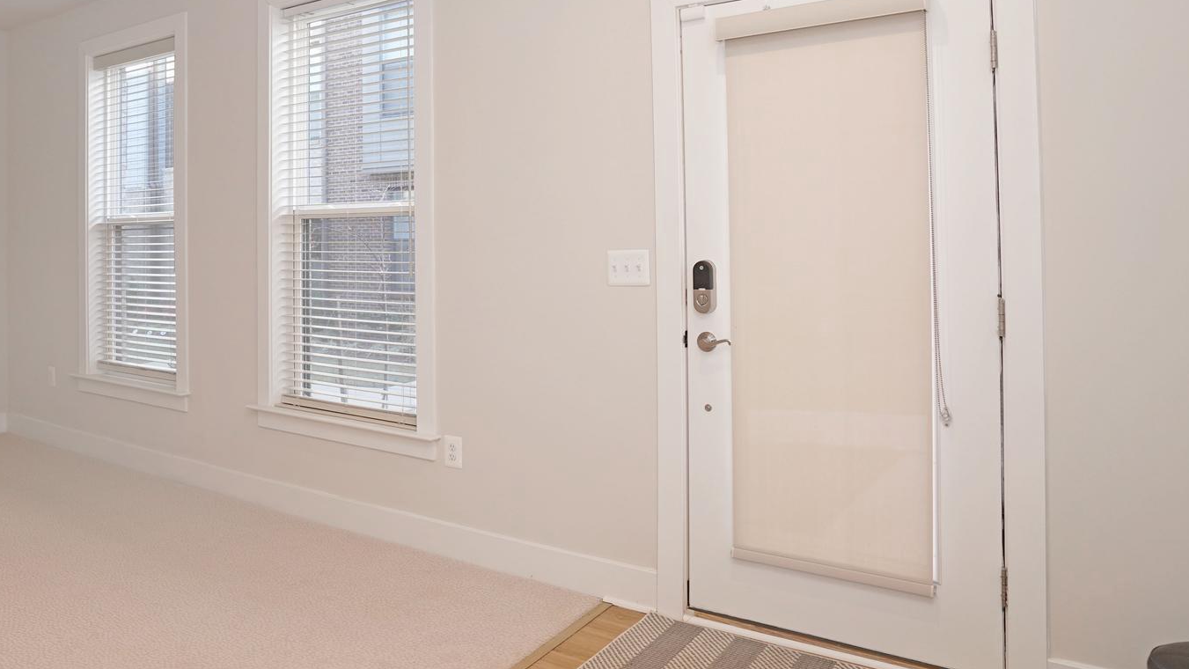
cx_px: 413
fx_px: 851
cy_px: 228
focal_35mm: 27
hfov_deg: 68.2
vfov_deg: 42.4
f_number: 4
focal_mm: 17
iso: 1000
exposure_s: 1/160
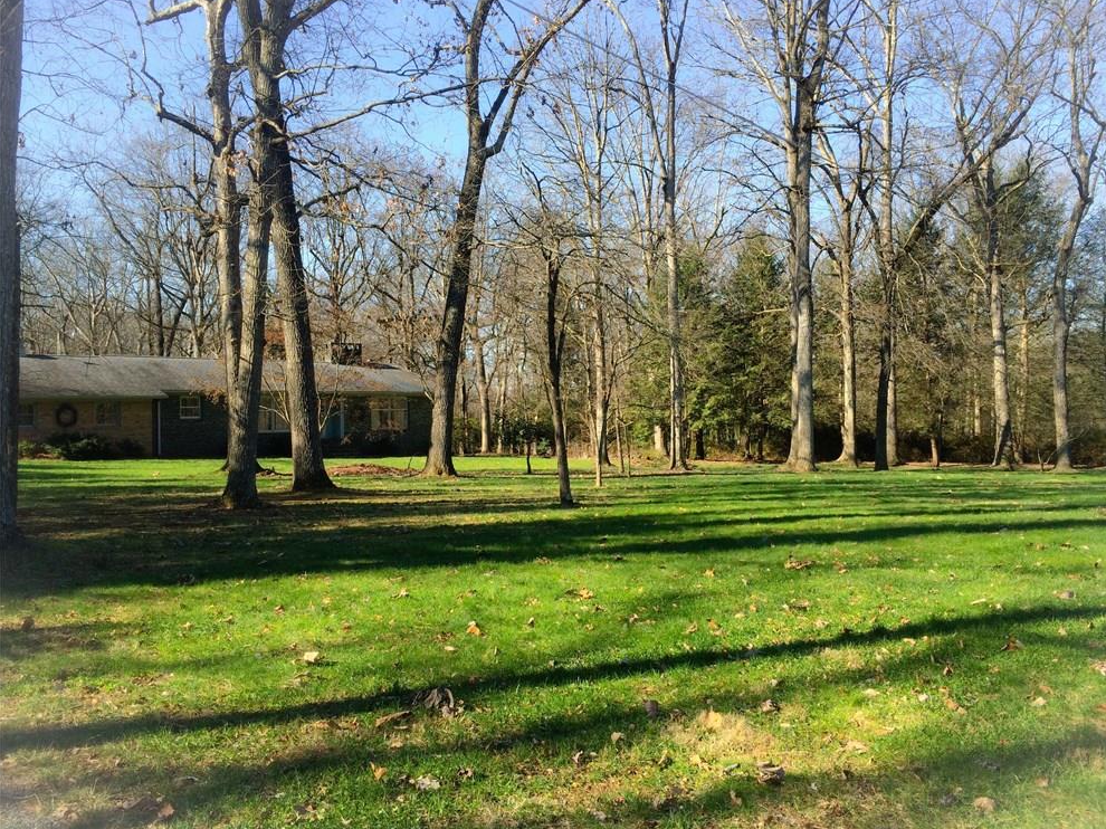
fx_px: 958
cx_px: 571
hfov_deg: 60.0
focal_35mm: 30
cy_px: 418
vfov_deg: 46.8
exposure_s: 1/774
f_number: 2.2
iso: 32
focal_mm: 4.15
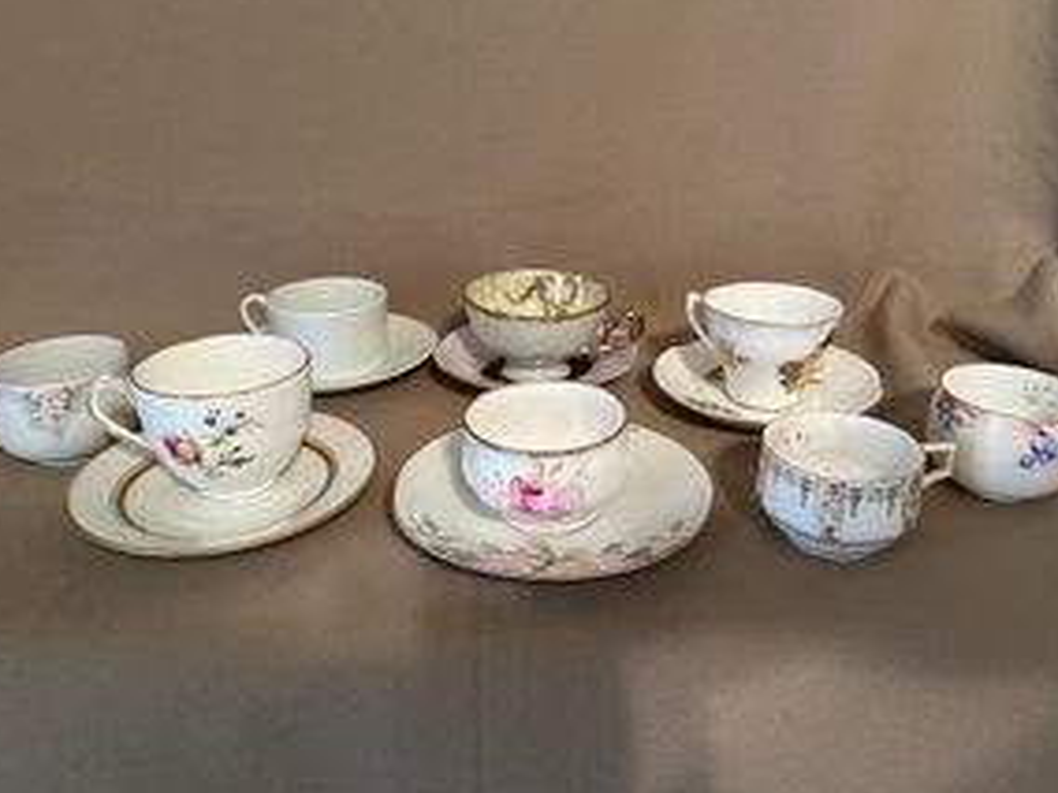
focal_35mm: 29
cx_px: 579
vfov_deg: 48.0
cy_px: 333
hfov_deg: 61.5
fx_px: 886
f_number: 1.78
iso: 250
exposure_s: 1/60
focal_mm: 6.86
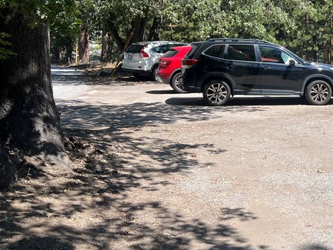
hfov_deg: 33.8
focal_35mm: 53
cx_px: 312
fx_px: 510
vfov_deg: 26.7
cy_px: 32
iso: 50
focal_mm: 5.1
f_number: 1.6
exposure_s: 1/1832
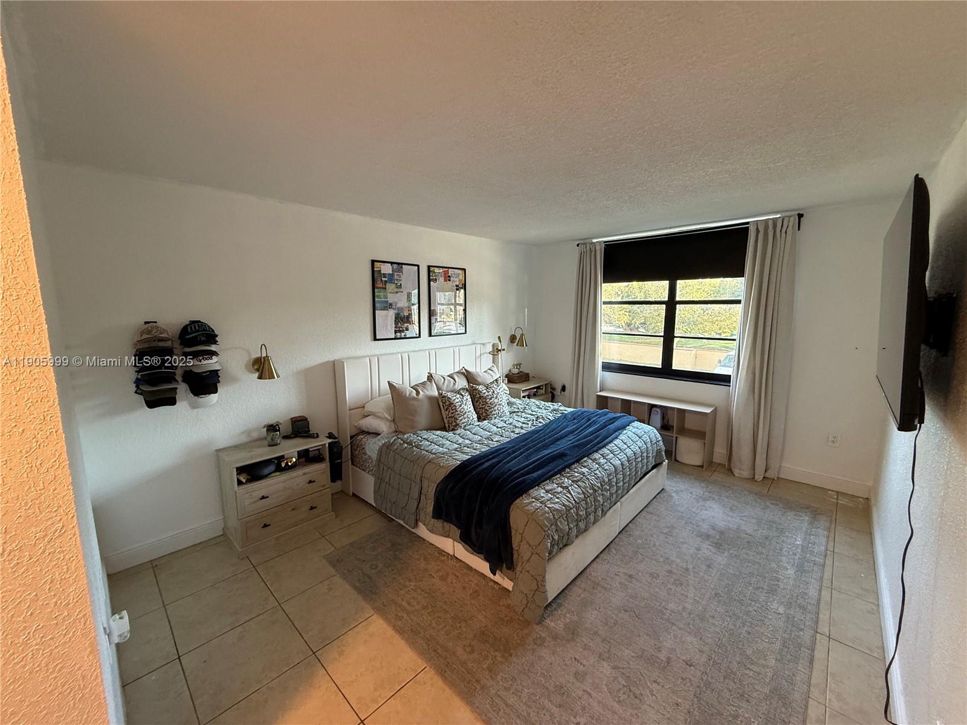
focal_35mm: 14
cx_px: 484
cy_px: 362
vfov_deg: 85.7
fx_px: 391
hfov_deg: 102.1
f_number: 2.2
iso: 250
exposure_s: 1/120
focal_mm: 2.22
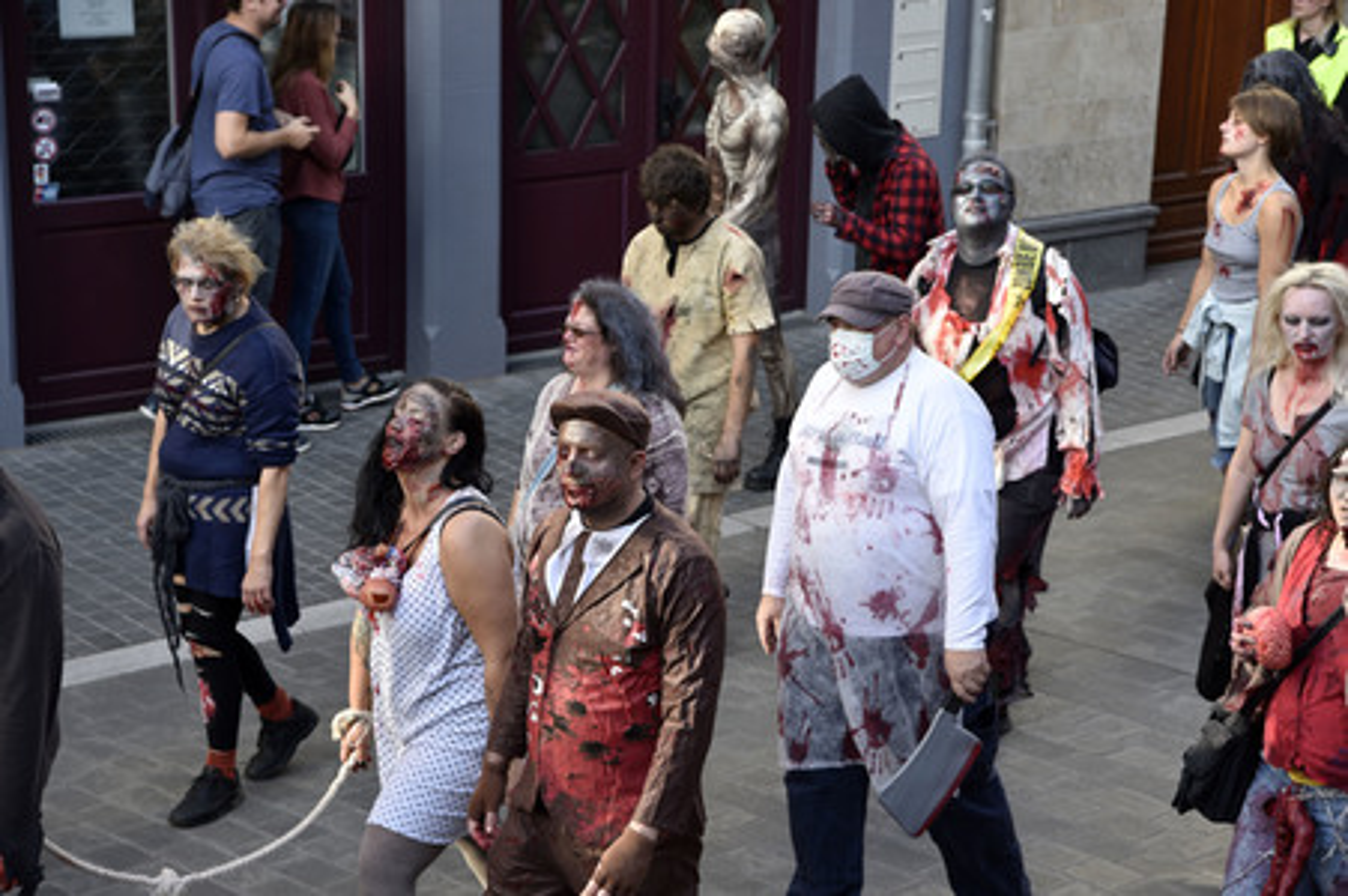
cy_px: 448
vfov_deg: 14.8
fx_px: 3442
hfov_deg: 22.2
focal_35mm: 92
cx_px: 674
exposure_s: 1/200
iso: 400
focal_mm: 92
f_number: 7.1
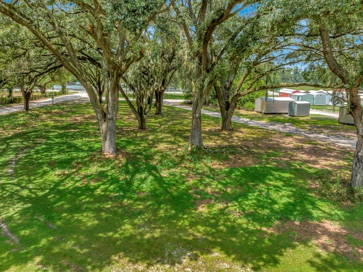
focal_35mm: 24
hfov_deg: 71.6
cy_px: 136
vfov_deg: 56.8
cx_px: 182
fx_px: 252
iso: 100
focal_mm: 12.29
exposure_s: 1/640
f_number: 5
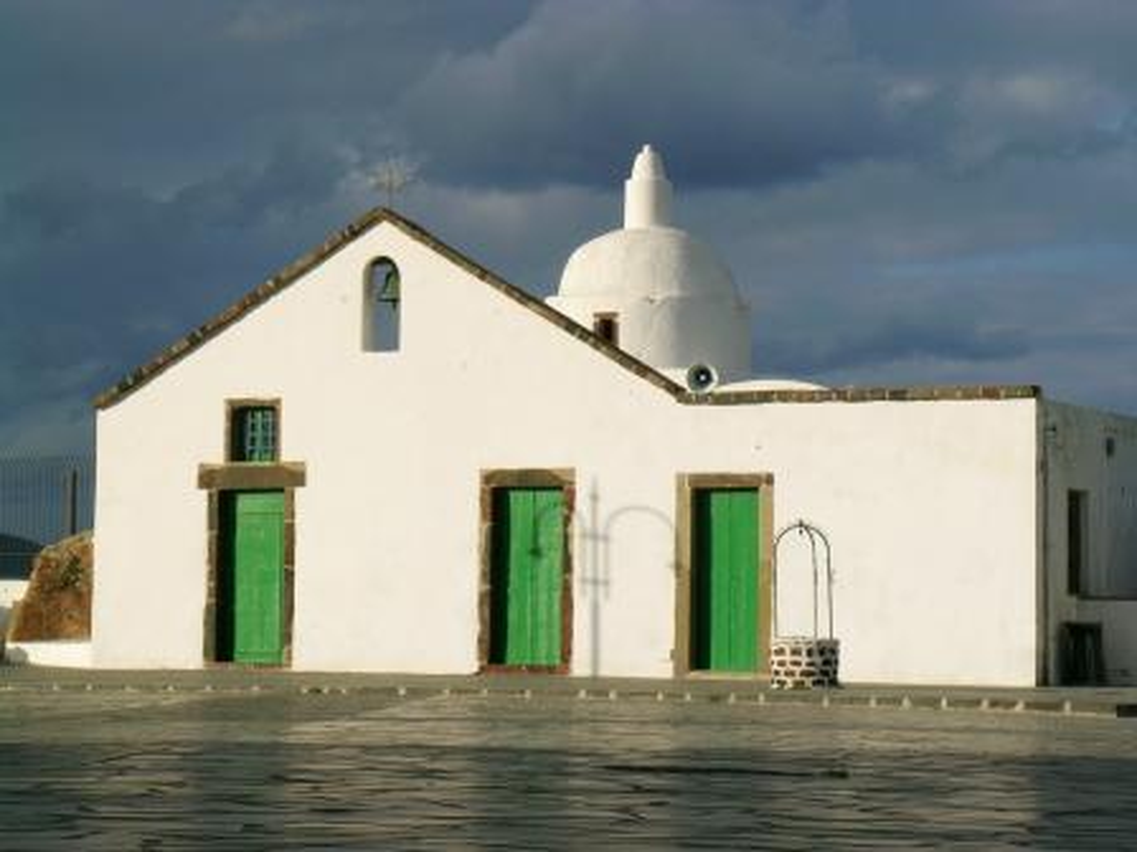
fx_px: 3810
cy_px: 426
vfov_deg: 12.8
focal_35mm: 116
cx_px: 568
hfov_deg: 17.0
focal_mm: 24
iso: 50
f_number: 7.3
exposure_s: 1/374
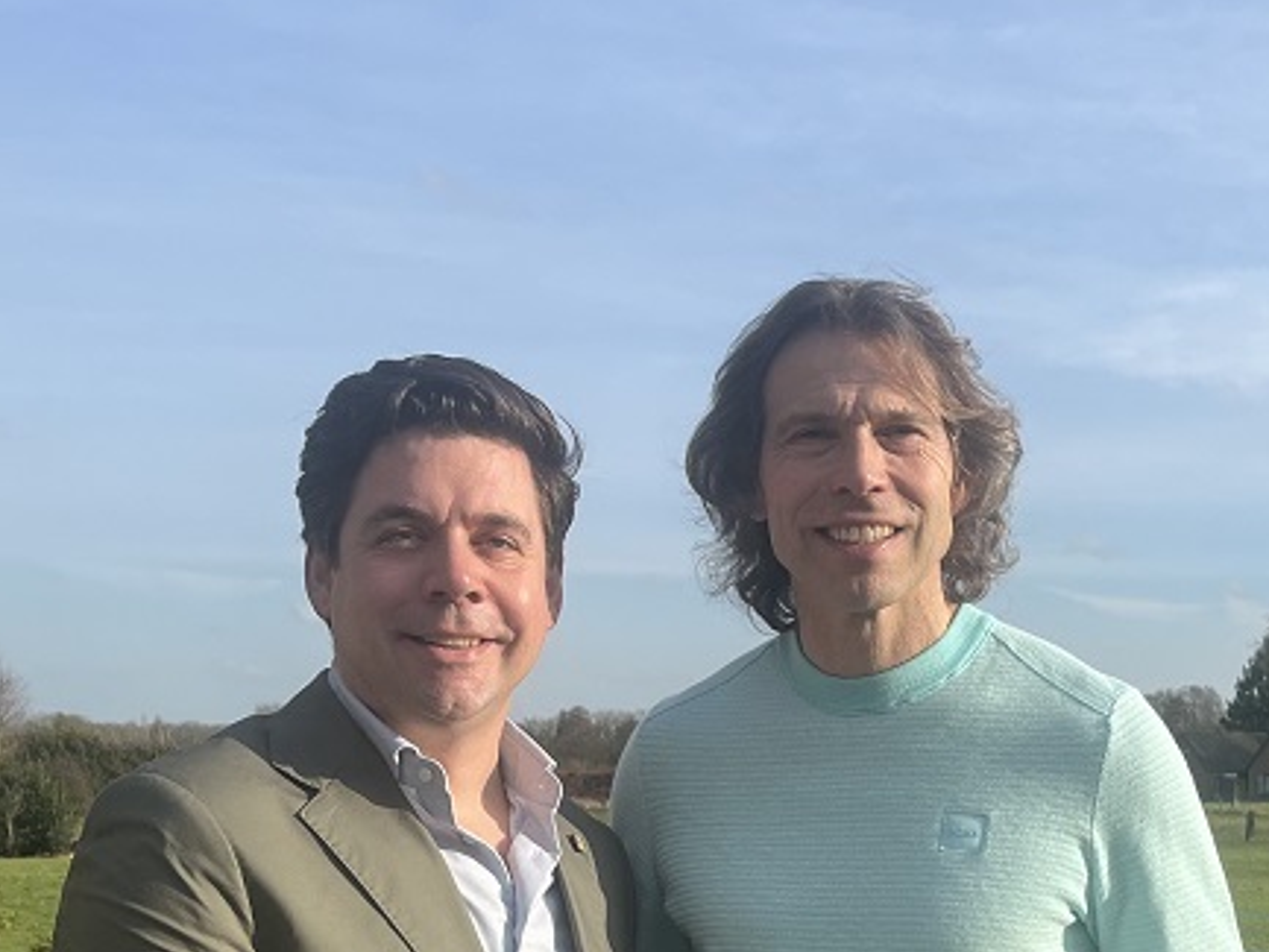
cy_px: 882
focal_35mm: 60
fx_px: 2200
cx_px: 879
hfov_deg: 31.8
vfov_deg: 23.7
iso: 50
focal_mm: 5.1
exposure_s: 1/2571
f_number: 1.6
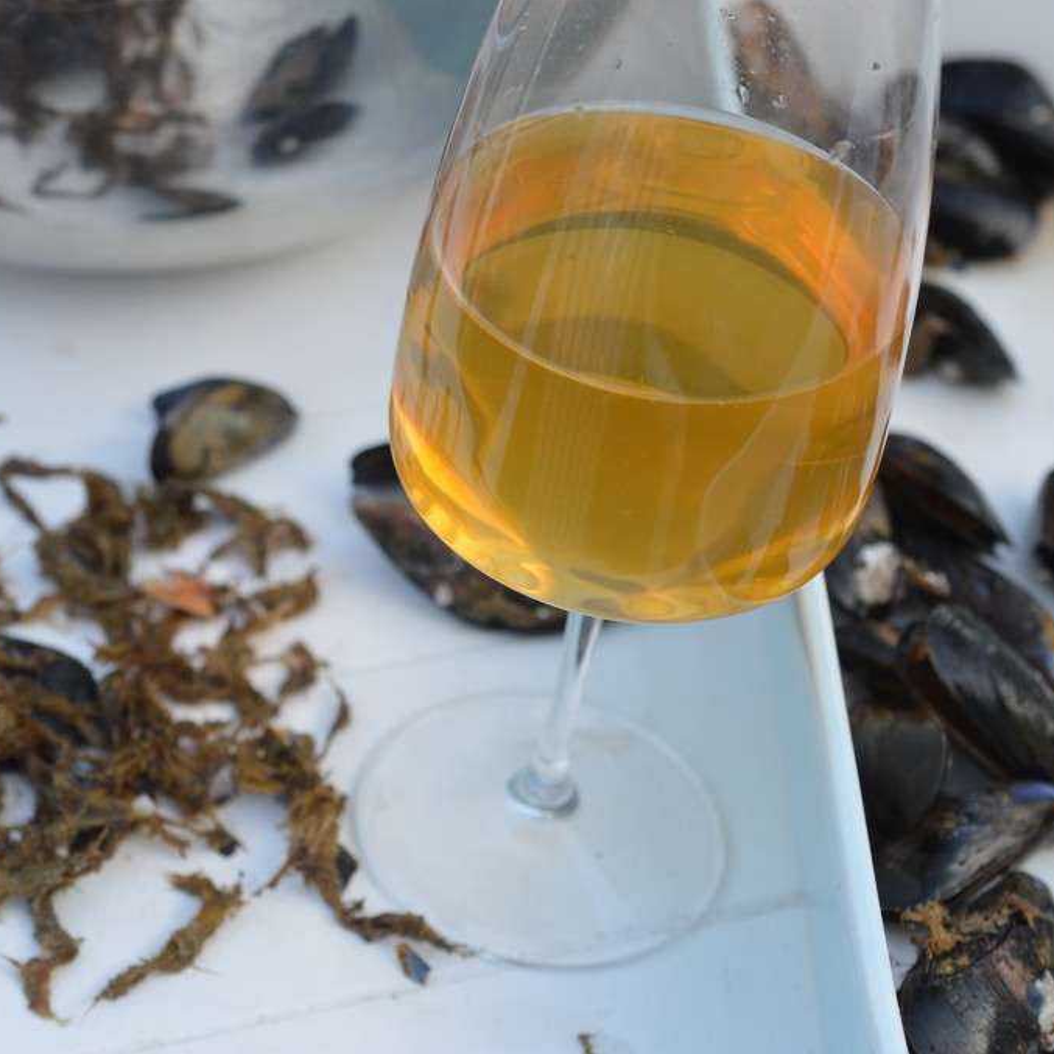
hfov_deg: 22.4
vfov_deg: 22.5
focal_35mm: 77
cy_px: 526
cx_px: 330
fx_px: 2653
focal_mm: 40
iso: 400
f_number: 5
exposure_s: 1/100
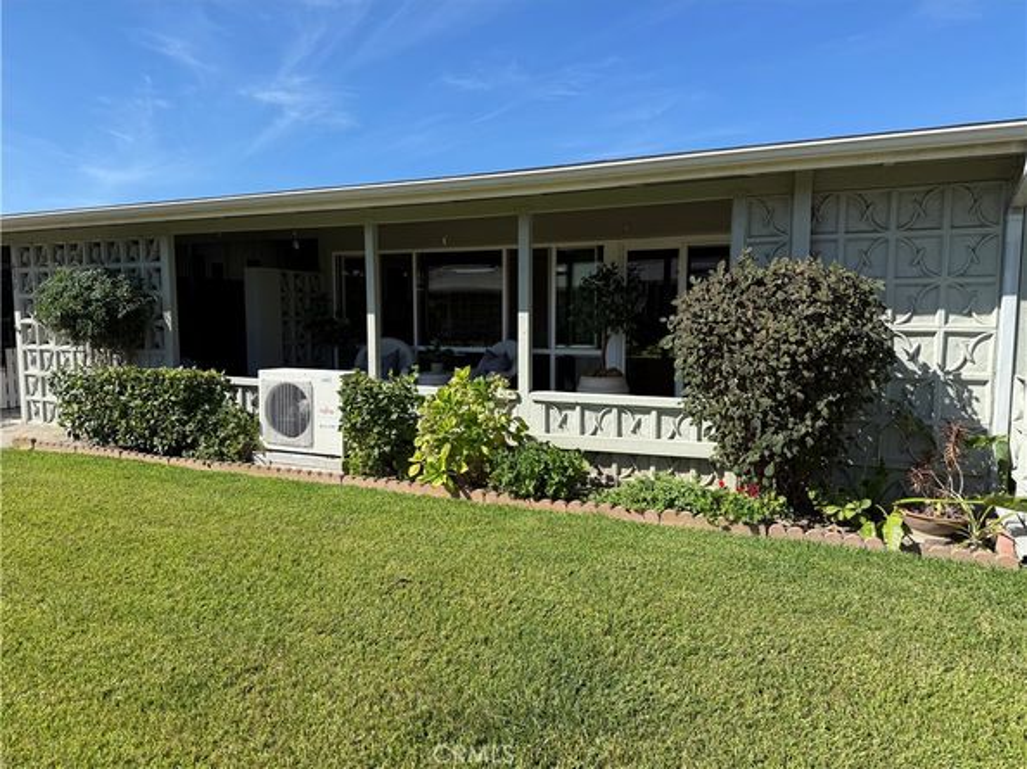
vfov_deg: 56.8
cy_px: 384
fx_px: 712
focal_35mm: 24
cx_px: 514
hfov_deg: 71.6
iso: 80
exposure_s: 1/3425
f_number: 1.78
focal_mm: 6.76
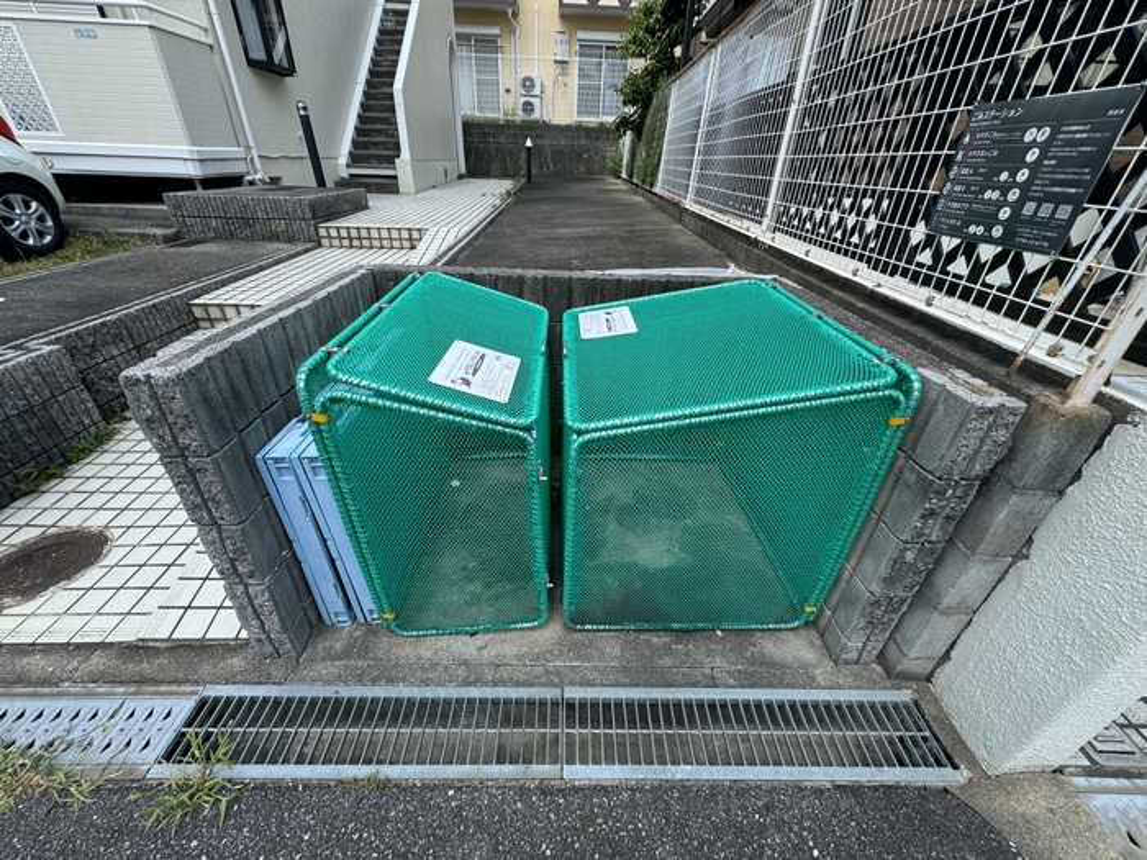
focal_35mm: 14
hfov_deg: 102.1
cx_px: 574
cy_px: 430
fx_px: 464
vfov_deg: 85.7
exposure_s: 1/636
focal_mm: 2.22
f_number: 2.2
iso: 40
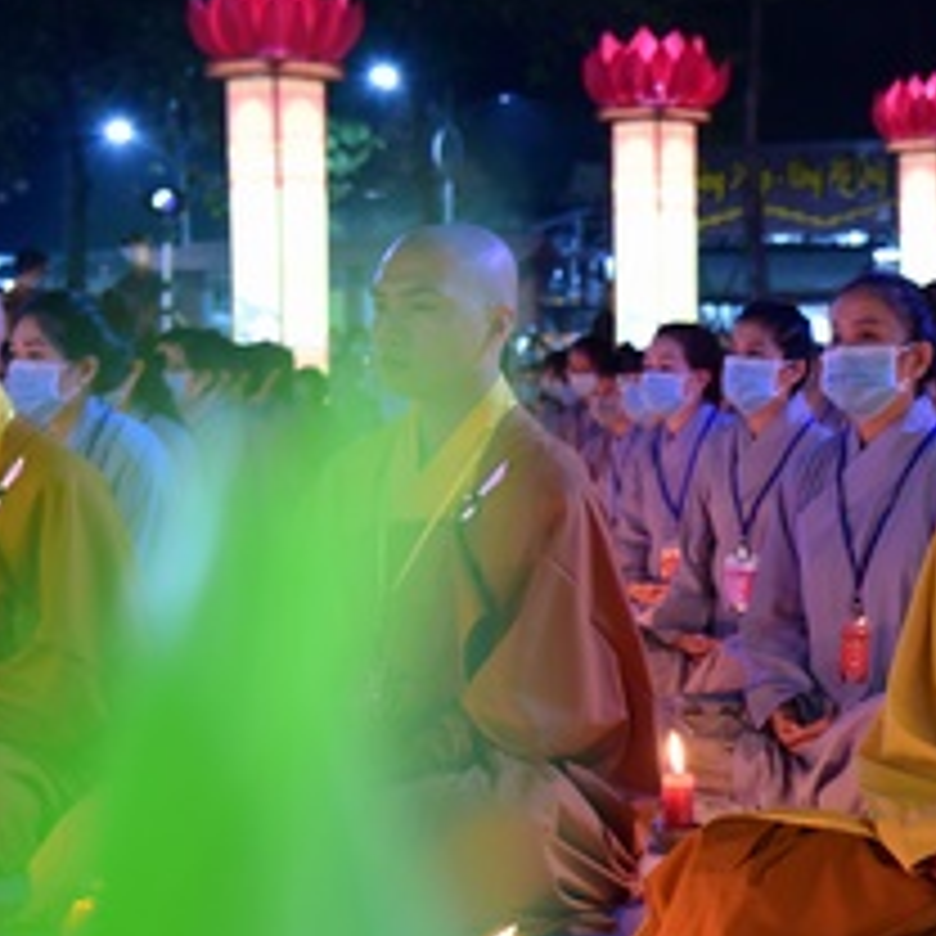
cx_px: 1071
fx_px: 3090
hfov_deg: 16.6
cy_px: 482
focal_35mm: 101
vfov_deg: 17.2
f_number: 4
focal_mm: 38
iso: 1250
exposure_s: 1/15
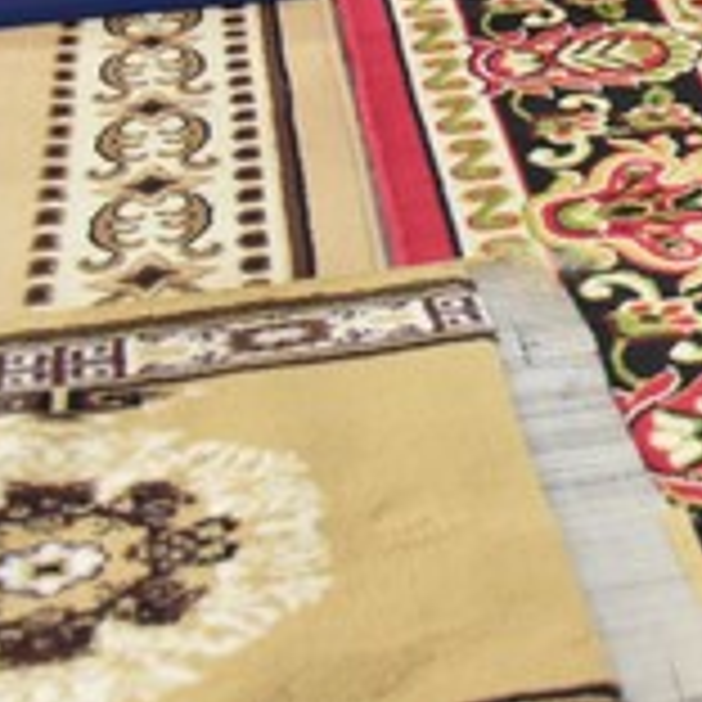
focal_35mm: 99
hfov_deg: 15.9
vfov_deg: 16.4
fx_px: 2271
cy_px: -270
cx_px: 1089
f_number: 4
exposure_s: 1/50
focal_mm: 28
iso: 6400
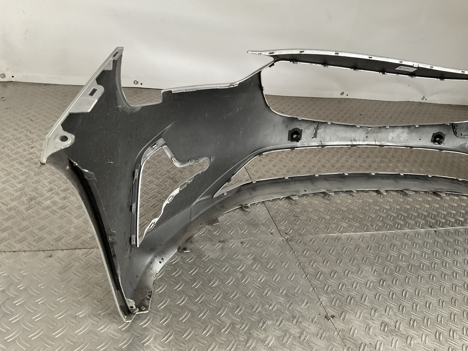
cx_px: 234
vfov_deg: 48.2
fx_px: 392
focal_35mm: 29
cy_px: 176
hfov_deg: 61.7
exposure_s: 1/50
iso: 100
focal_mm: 3
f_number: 1.8
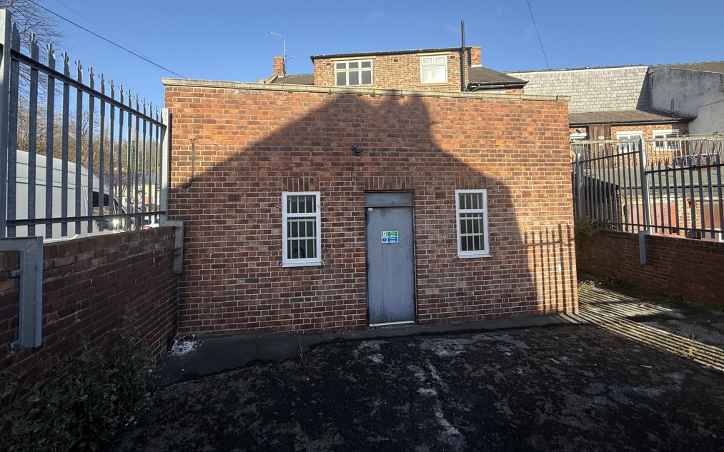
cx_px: 365
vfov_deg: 74.2
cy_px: 188
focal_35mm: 15
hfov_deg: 101.5
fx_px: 296
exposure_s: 1/625
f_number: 2.2
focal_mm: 2.22
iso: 50
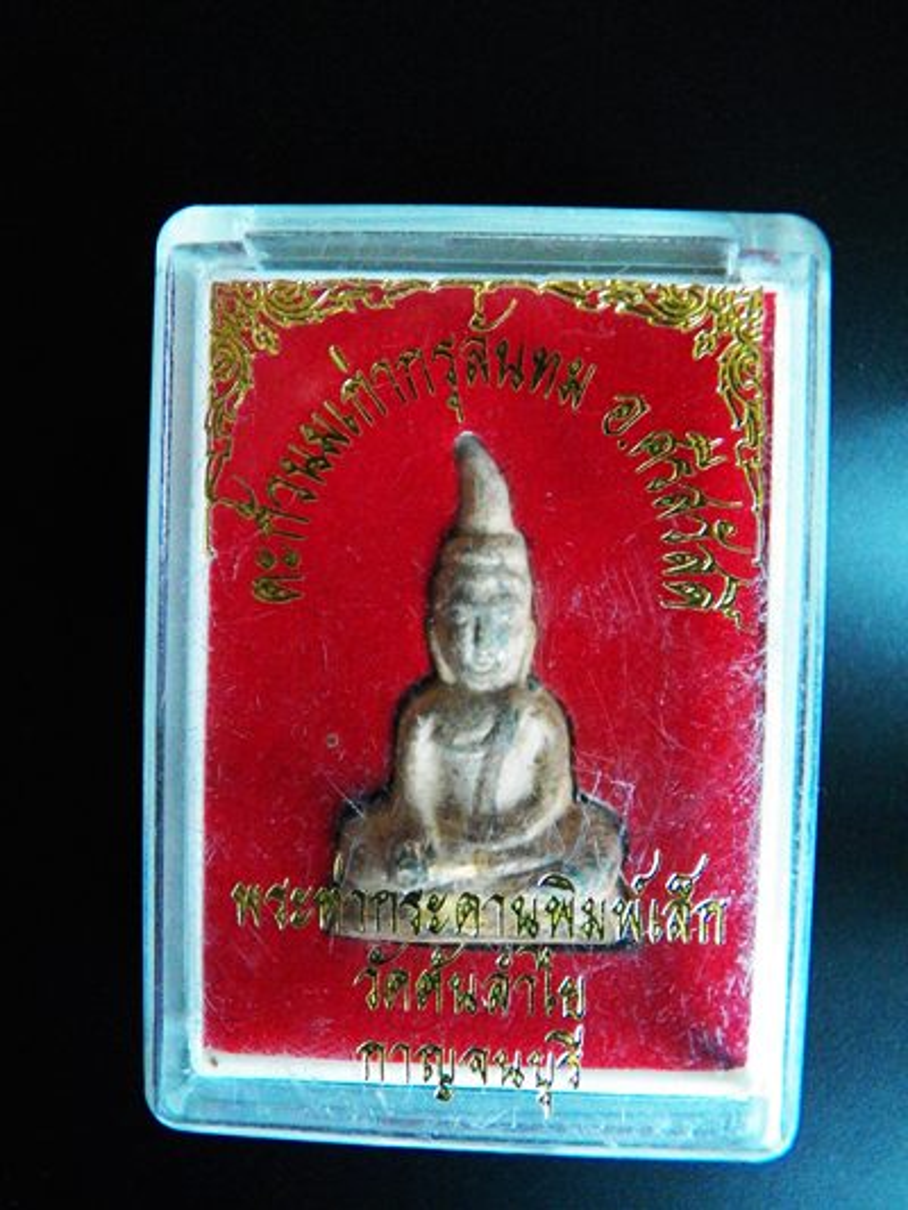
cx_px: 454
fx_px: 1224
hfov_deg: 40.7
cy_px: 605
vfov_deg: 52.6
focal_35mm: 35
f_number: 2.8
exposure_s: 1/80
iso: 1600
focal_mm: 6.3
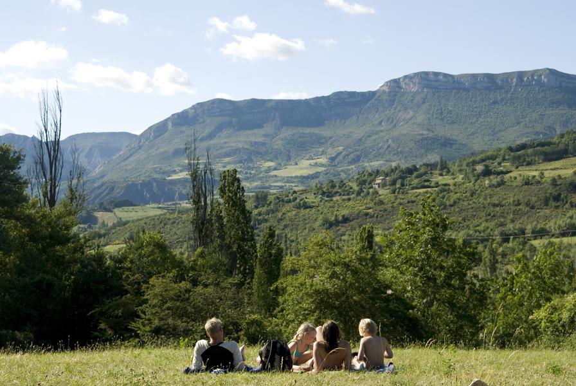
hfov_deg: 33.4
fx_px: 961
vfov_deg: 22.7
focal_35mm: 60
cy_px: 193
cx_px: 288
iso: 100
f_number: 6.3
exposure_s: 1/250
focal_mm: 40
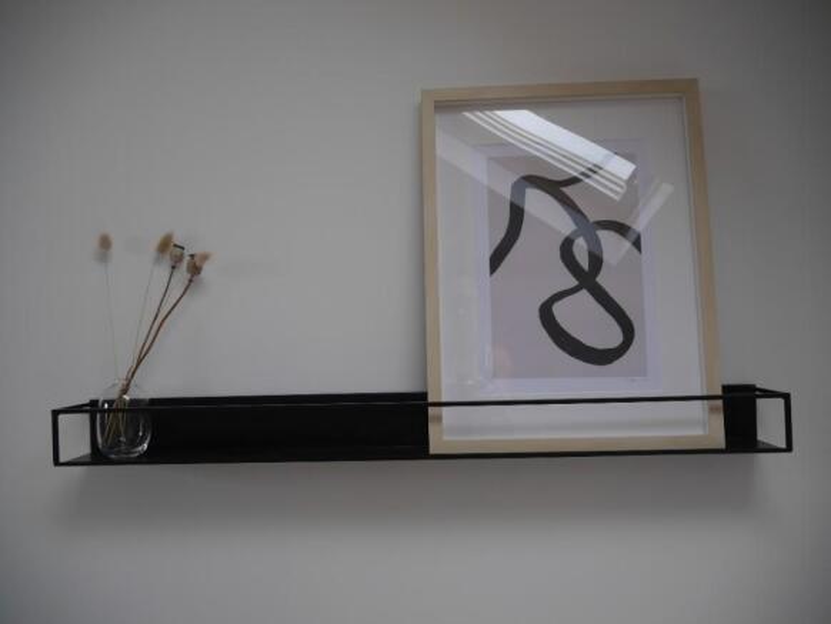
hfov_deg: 63.4
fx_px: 672
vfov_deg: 49.8
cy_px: 312
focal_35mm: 28
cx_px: 416
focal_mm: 14
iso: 160
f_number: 3.5
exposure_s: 1/60
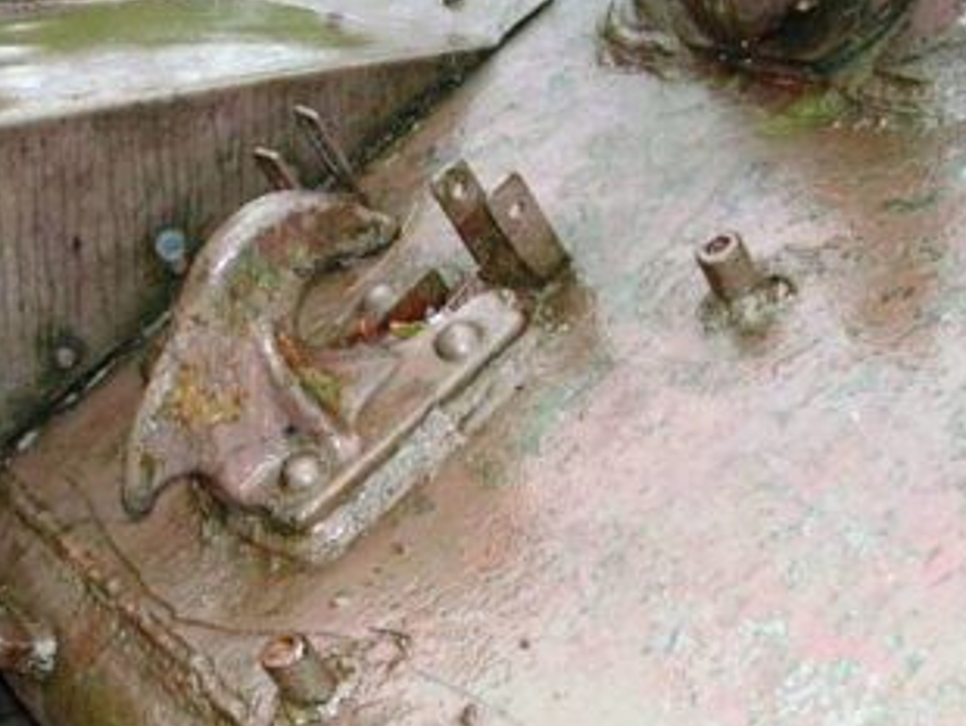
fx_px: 1620
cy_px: 422
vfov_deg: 25.2
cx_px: 371
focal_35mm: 58
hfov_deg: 33.1
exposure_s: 1/40
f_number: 3.2
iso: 160
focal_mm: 6
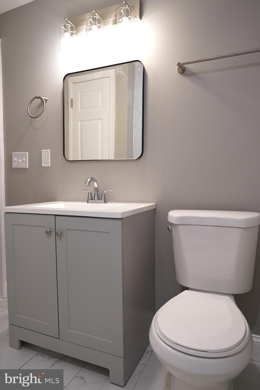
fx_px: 260
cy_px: 195
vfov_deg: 73.7
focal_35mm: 24
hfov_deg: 53.1
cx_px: 130
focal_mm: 24
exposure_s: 1/125
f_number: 4
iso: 1000
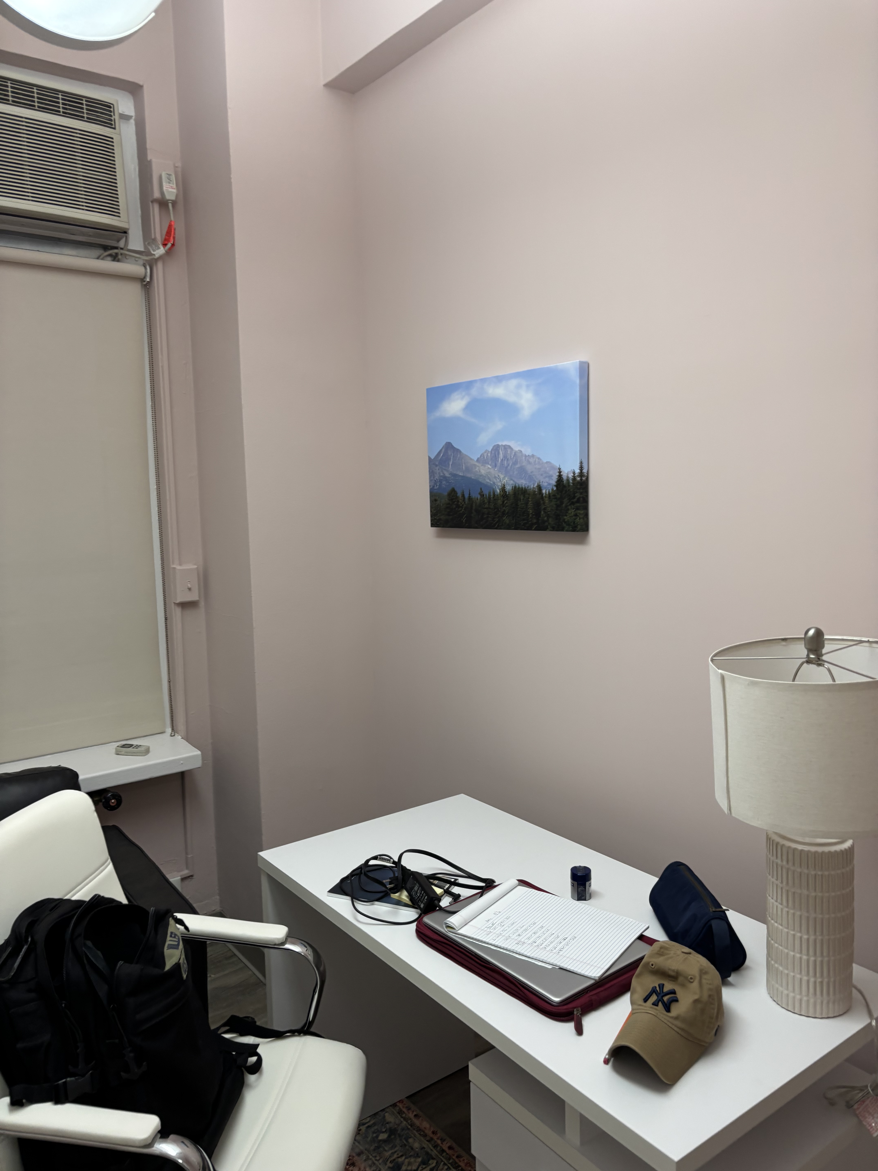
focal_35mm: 26
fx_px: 879
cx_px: 439
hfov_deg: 53.1
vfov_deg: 67.3
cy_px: 586
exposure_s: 1/60
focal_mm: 5.96
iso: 100
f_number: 1.6
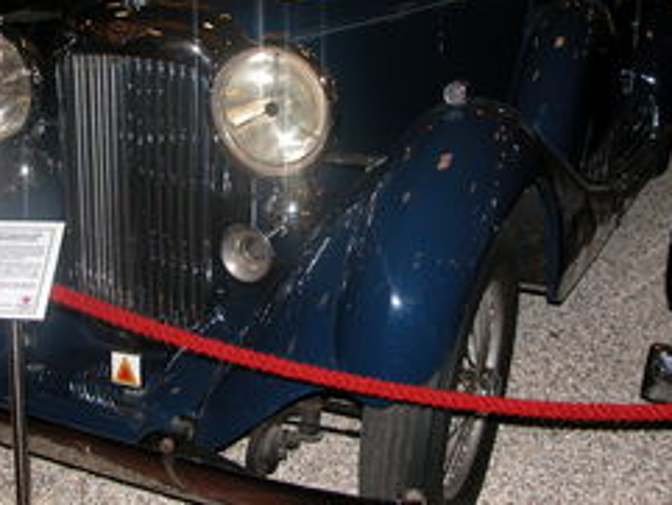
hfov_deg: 33.1
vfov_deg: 25.1
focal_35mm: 58
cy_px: 165
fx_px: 1127
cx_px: 276
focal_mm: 8.9
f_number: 2.8
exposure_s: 1/60
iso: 100
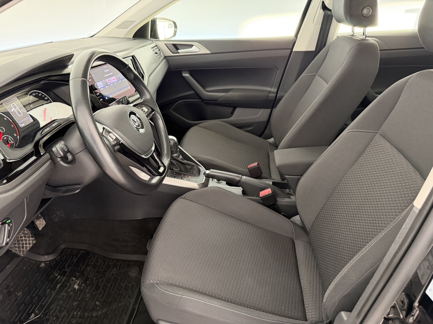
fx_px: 300
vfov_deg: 56.8
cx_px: 216
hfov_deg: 71.6
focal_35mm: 24
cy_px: 162
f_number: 1.78
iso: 640
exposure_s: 1/33
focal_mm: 6.76
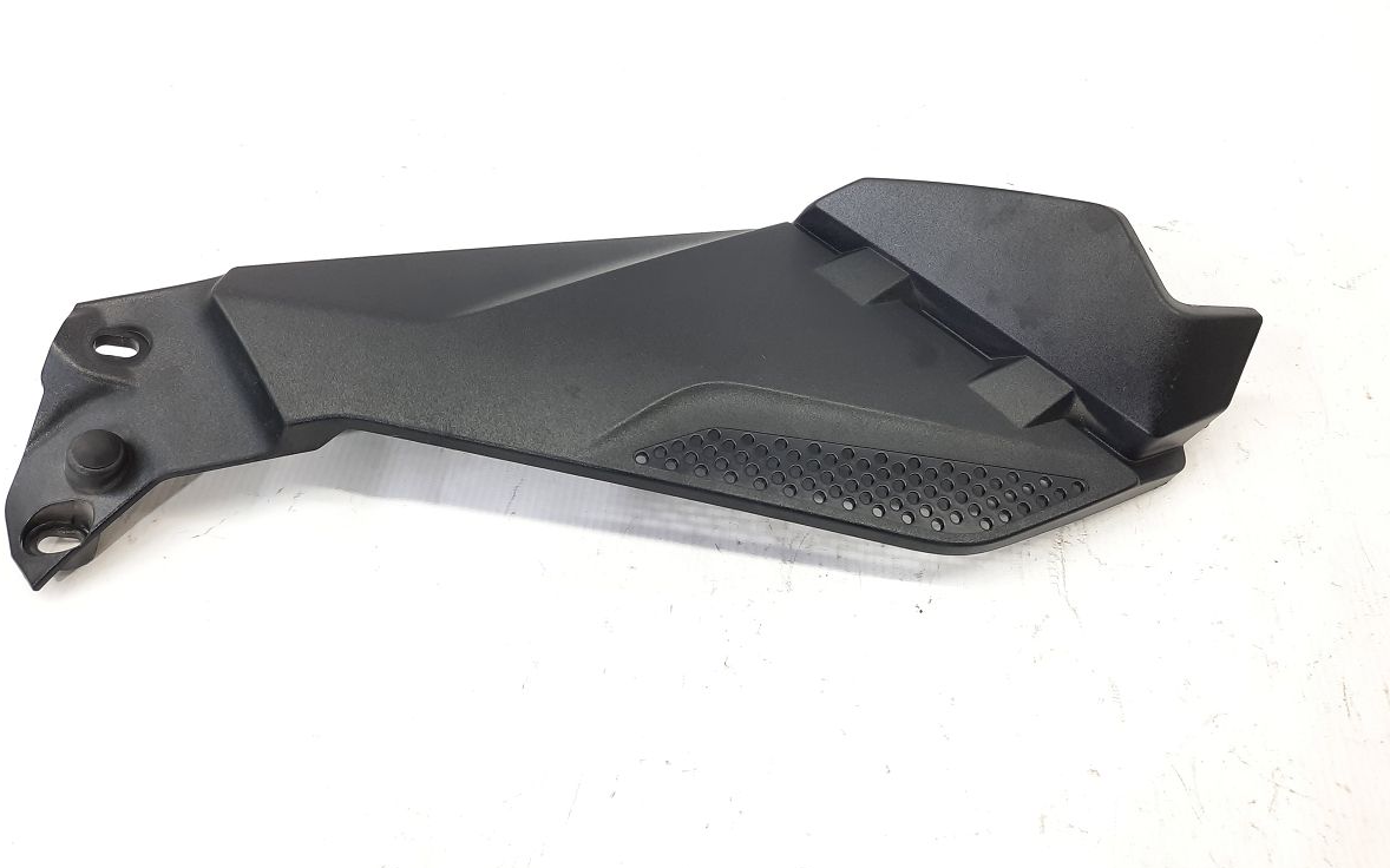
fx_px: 1023
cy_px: 376
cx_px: 701
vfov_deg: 45.9
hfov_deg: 68.4
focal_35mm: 27
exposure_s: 1/50
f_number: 2
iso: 80
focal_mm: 4.6
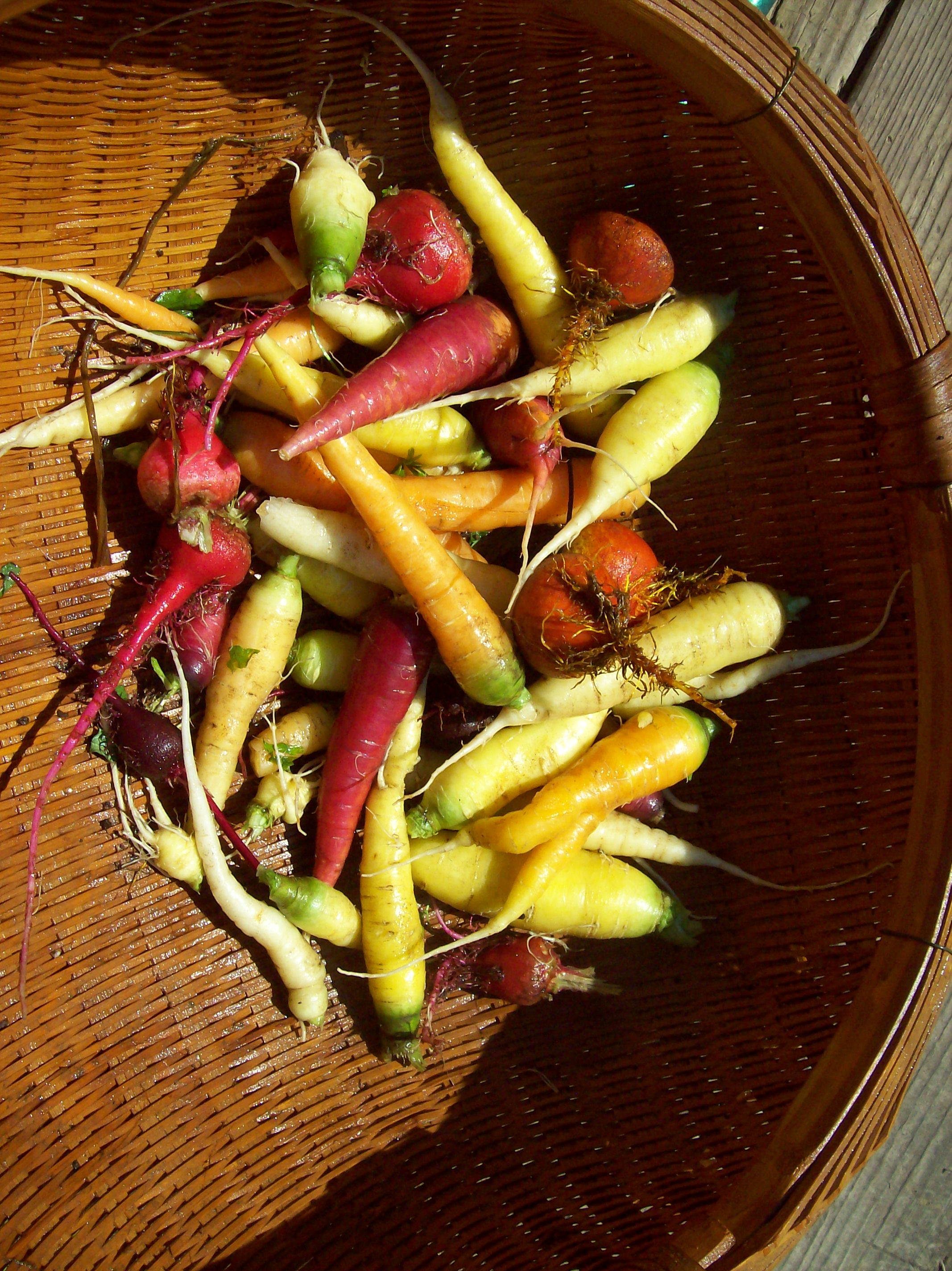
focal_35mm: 36
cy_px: 636
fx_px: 1321
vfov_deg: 51.4
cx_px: 476
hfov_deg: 39.6
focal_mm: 6
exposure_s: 1/733
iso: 80
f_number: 4.8
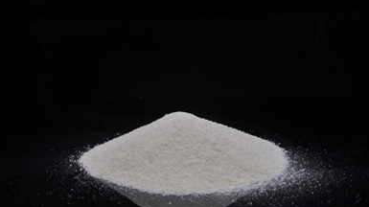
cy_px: 116
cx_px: 183
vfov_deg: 4.6
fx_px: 2552
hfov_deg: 8.3
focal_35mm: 261
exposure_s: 1/125
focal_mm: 160
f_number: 11
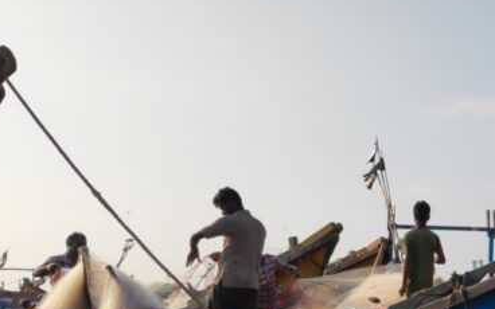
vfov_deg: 21.3
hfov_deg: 31.4
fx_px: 796
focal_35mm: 59
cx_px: 517
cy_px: 306
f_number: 1.9
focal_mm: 3.94
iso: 100
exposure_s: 1/3330
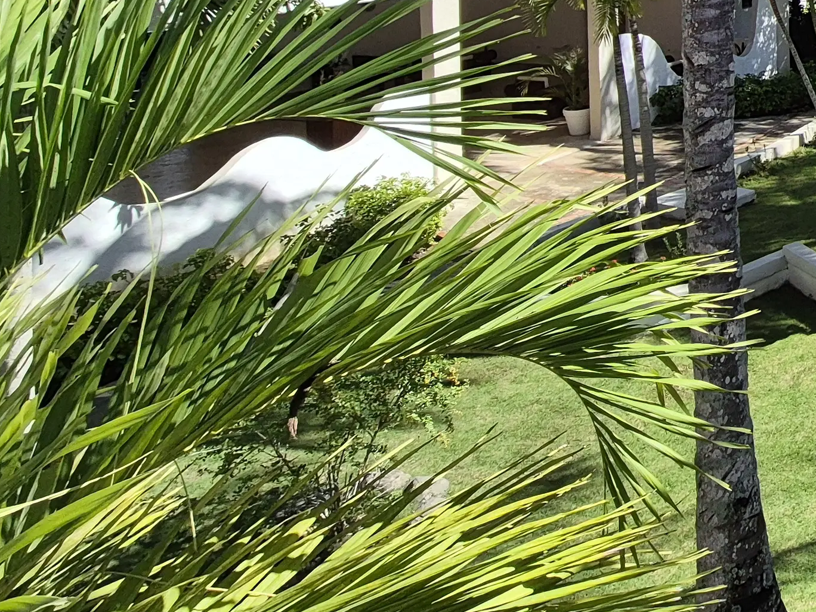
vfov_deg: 32.5
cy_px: -82
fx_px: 896
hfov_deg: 31.3
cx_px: 1162
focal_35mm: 38
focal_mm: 2.2
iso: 50
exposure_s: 1/1668
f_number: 2.2
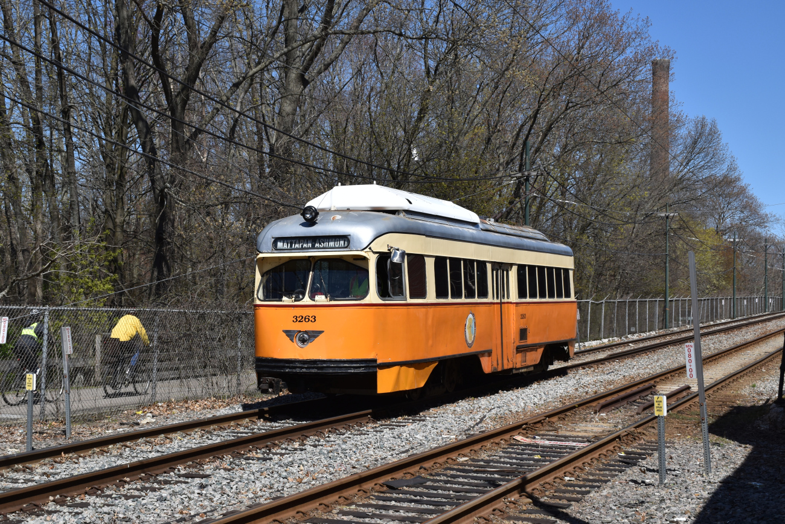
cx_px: 392
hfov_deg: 41.1
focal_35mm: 48
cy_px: 262
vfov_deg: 28.1
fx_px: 1047
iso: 125
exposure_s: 1/640
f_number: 7.1
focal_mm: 32
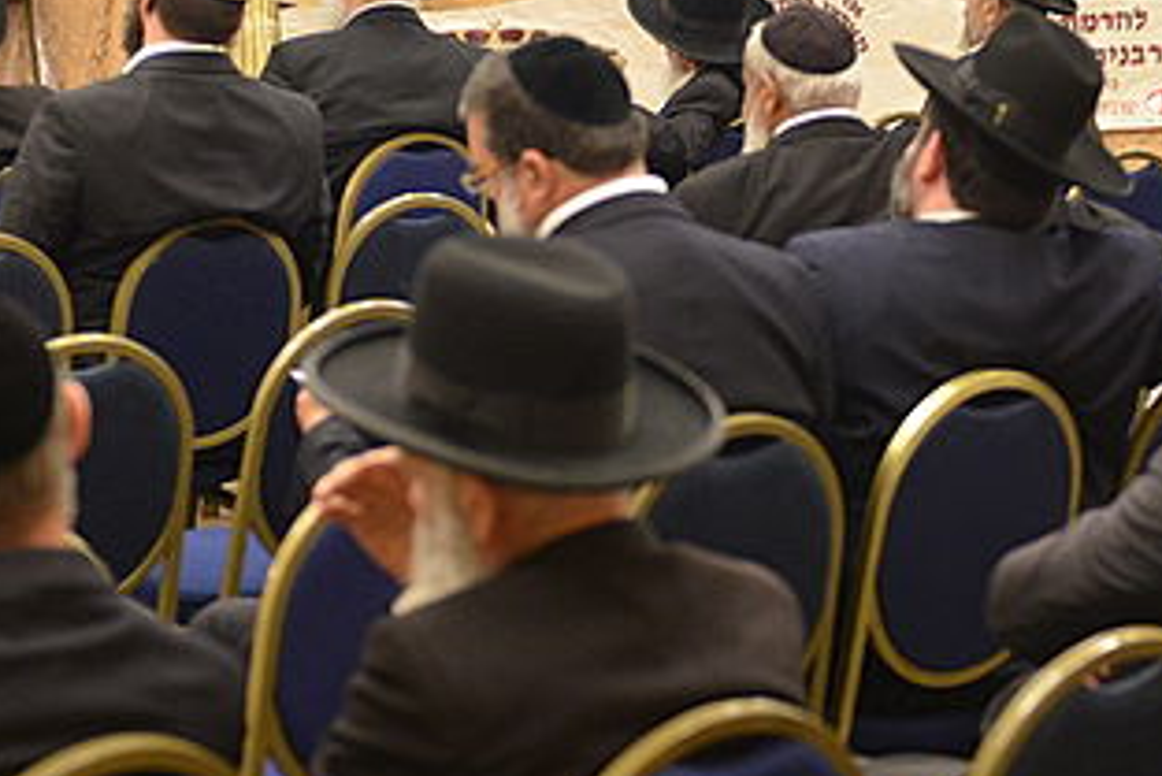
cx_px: 683
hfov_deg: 17.8
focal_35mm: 115
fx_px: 3713
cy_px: 277
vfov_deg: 11.9
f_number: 2.8
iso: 2500
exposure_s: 1/80
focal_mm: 45
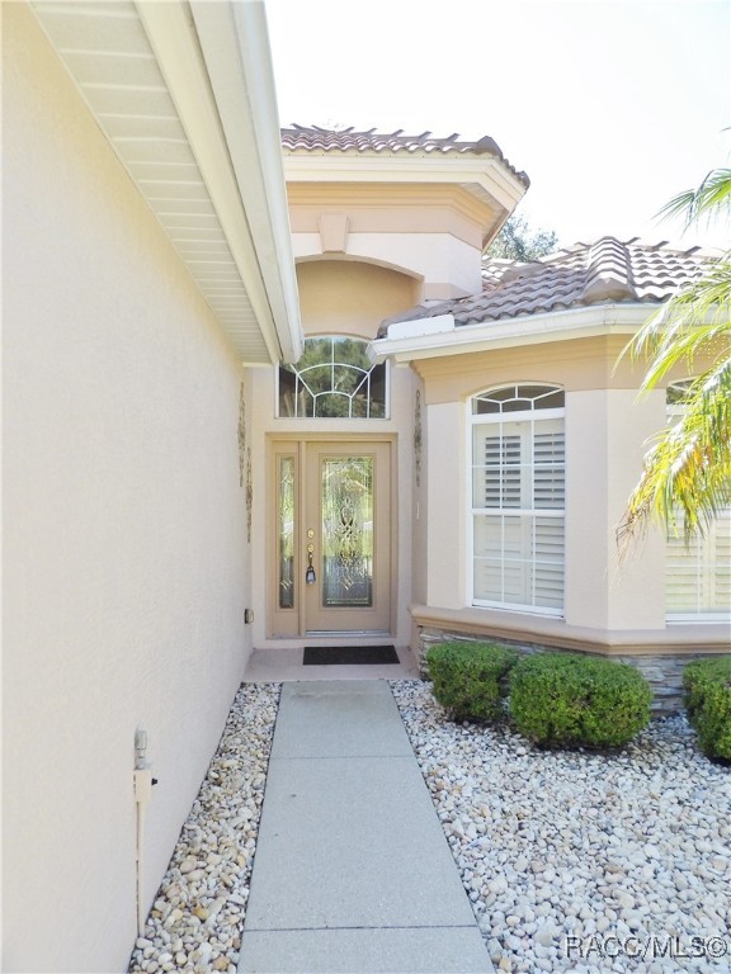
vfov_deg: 71.6
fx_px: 676
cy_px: 487
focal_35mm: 24
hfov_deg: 56.8
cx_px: 366
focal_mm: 4.3
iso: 100
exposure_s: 1/309
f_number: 3.2
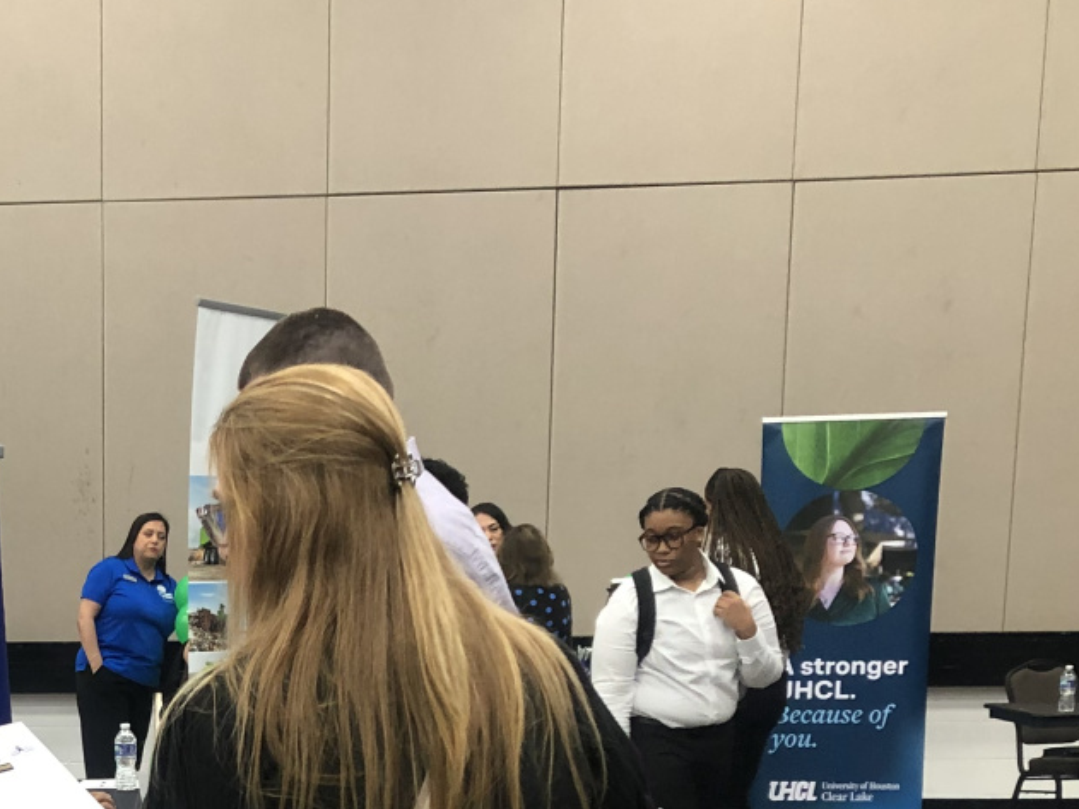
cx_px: 48
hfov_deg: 26.2
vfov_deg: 19.4
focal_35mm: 71
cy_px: 1001
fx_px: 2213
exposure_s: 1/17
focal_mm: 3.99
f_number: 1.8
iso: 40
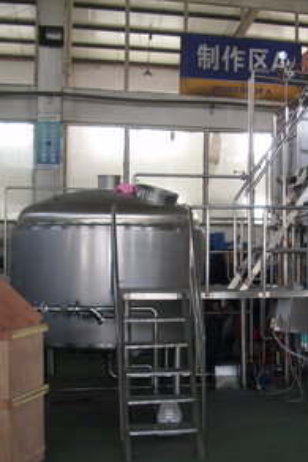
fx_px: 565
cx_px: 265
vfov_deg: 44.5
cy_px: 235
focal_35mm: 44
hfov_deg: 29.5
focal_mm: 6.2
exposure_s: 1/30
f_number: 2.8
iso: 50
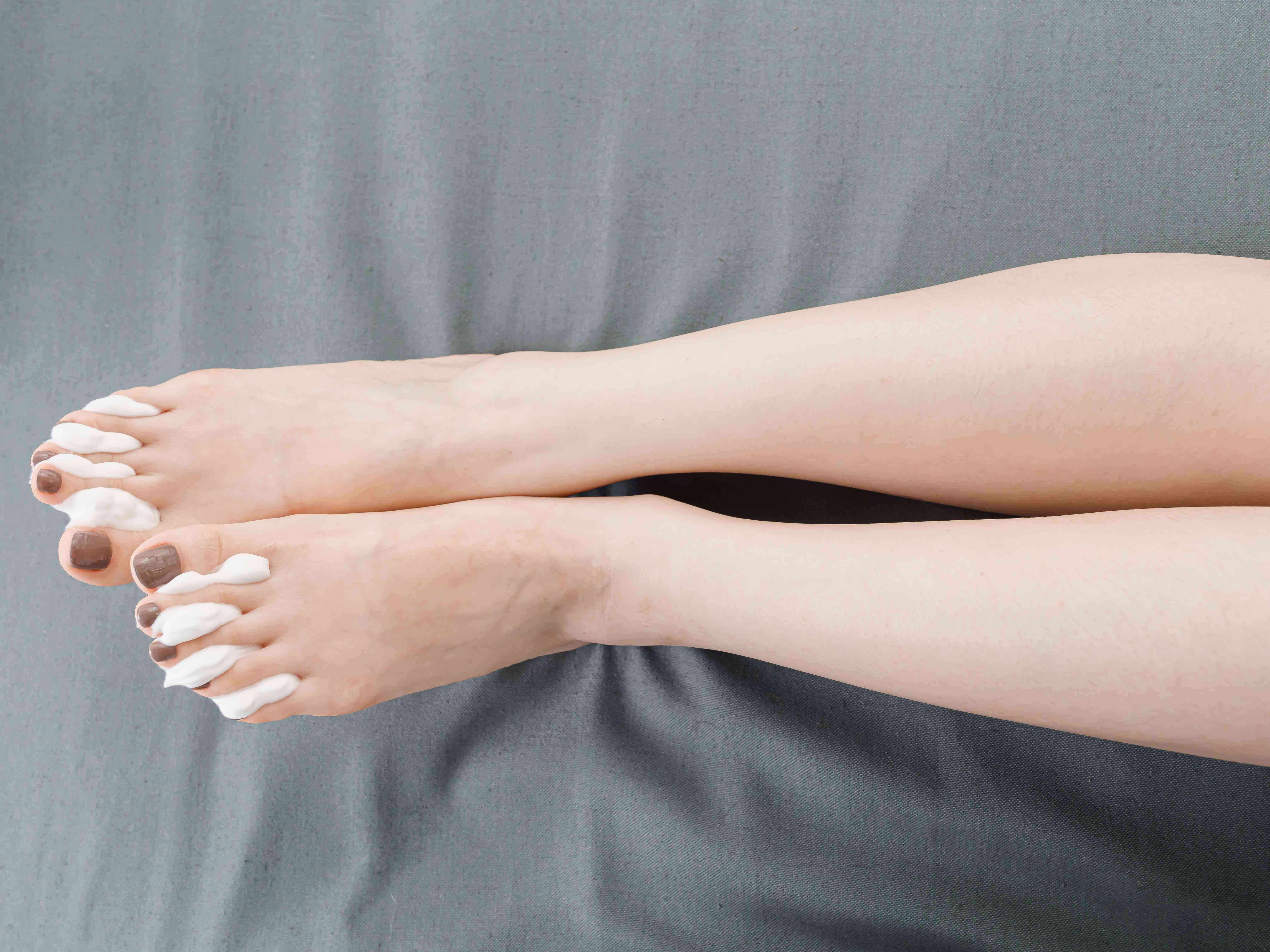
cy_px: 474
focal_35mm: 34
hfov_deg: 54.0
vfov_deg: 41.8
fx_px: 1247
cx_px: 639
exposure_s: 1/60
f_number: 6.3
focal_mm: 31
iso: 500
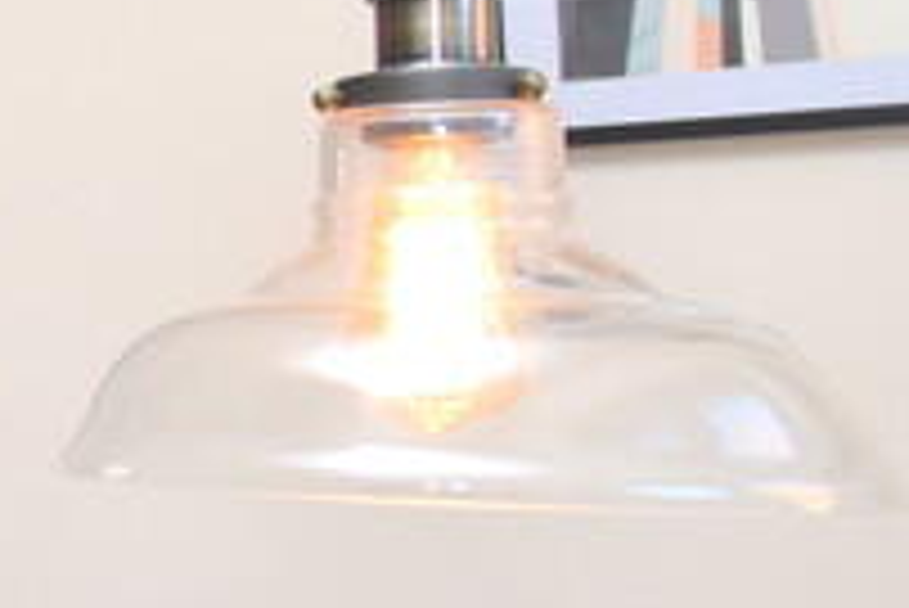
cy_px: 241
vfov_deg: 18.0
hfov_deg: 18.0
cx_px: -922
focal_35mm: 76
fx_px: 1920
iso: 720
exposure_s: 1/200
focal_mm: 10
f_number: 5
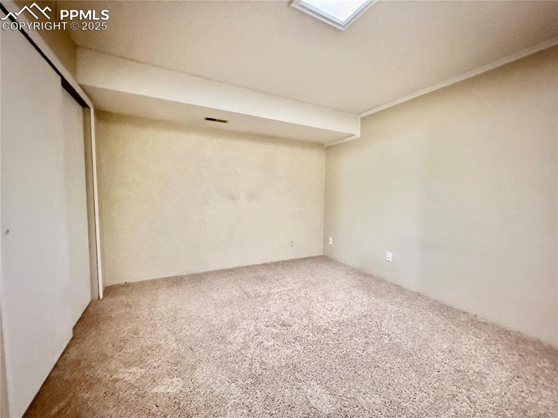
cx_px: 279
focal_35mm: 14
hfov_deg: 102.1
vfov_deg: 85.6
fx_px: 226
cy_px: 209
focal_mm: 2.22
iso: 1600
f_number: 2.2
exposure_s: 1/53
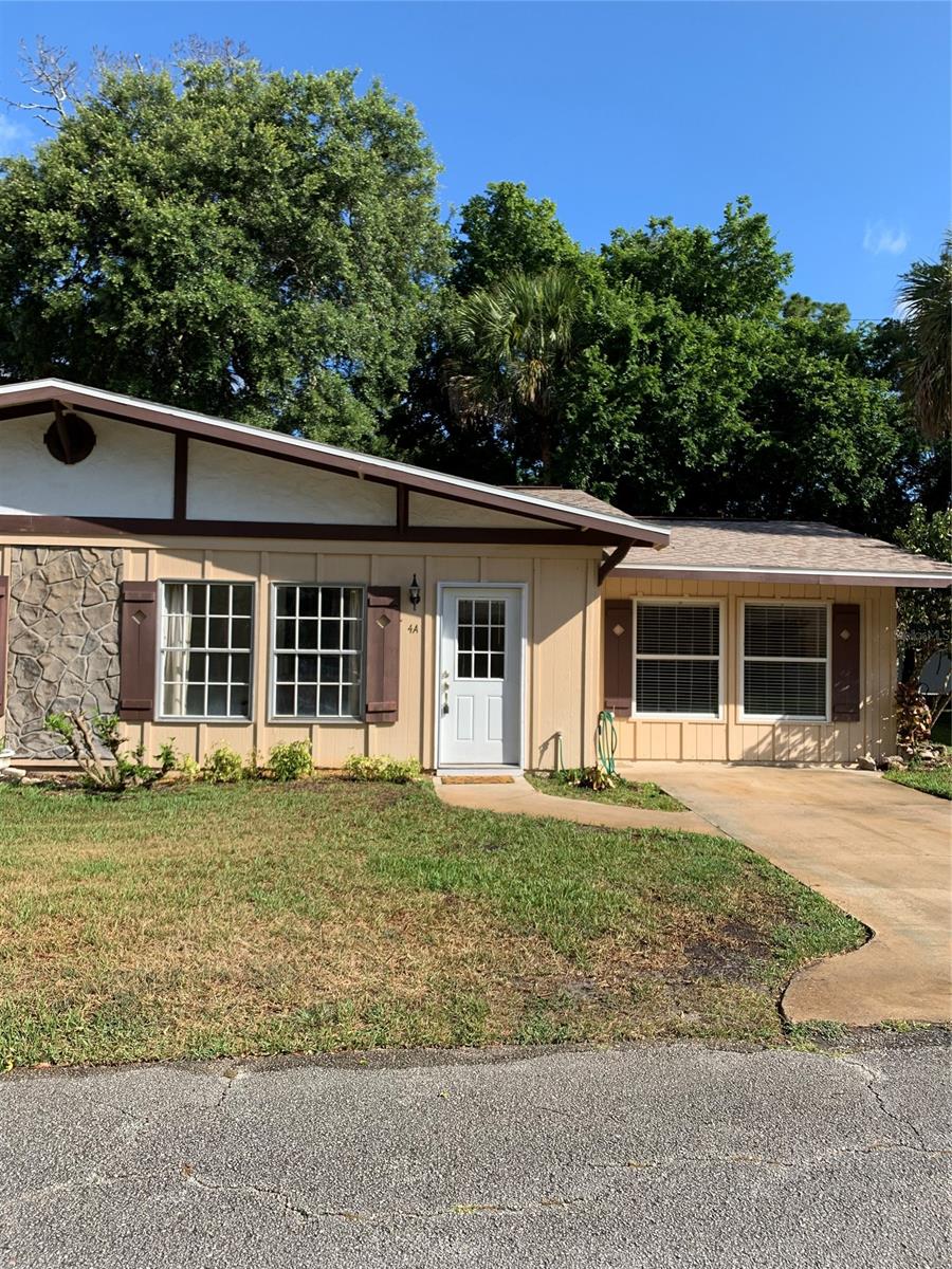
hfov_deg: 53.1
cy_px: 634
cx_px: 476
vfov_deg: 67.3
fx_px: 953
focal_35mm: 26
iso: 25
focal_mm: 4.25
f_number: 1.8
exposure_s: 1/1610
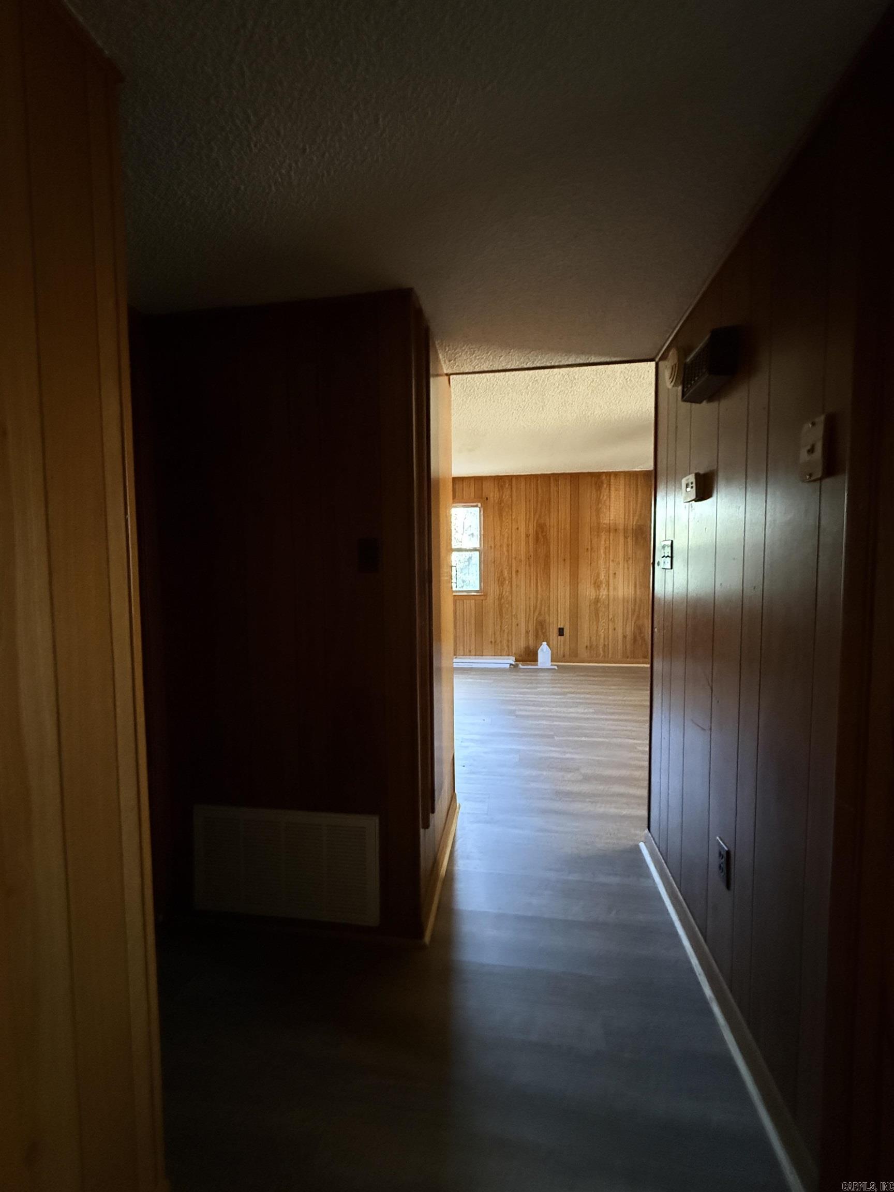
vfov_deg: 102.1
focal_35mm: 14
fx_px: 482
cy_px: 596
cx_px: 447
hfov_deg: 85.7
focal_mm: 2.22
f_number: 2.2
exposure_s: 1/51
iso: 1250
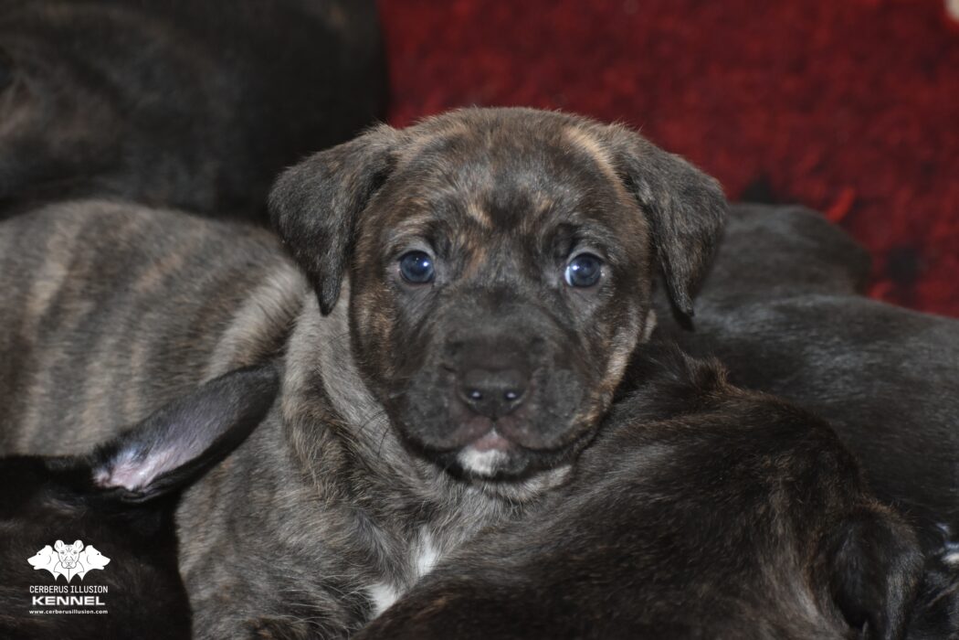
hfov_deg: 13.0
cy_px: 320
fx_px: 4195
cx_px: 480
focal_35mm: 158
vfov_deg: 8.7
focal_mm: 105
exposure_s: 1/60
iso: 800
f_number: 4.8
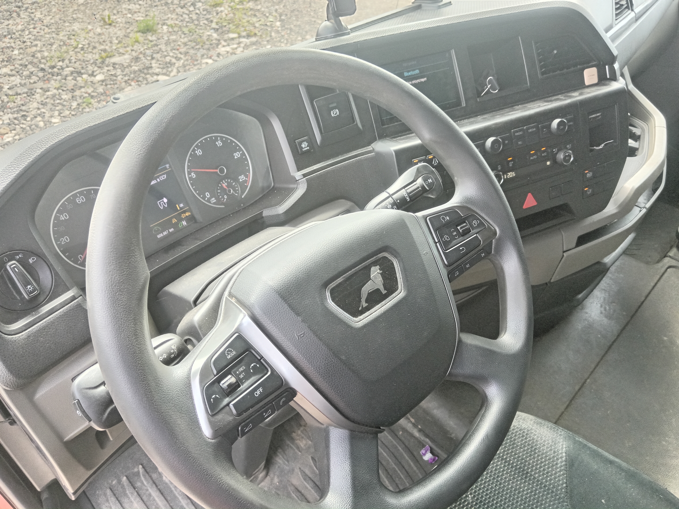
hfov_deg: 65.3
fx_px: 530
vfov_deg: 51.4
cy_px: 254
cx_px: 340
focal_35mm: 27
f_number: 1.9
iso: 531
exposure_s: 1/100
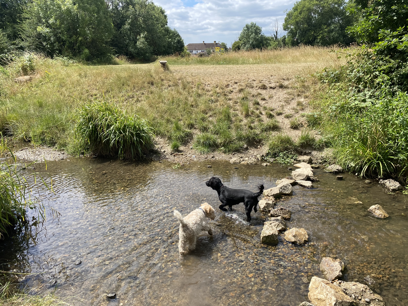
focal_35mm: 26
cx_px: 204
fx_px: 306
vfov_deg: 53.1
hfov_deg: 67.3
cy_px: 153
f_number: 1.8
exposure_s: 1/1484
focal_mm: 4.25
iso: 32
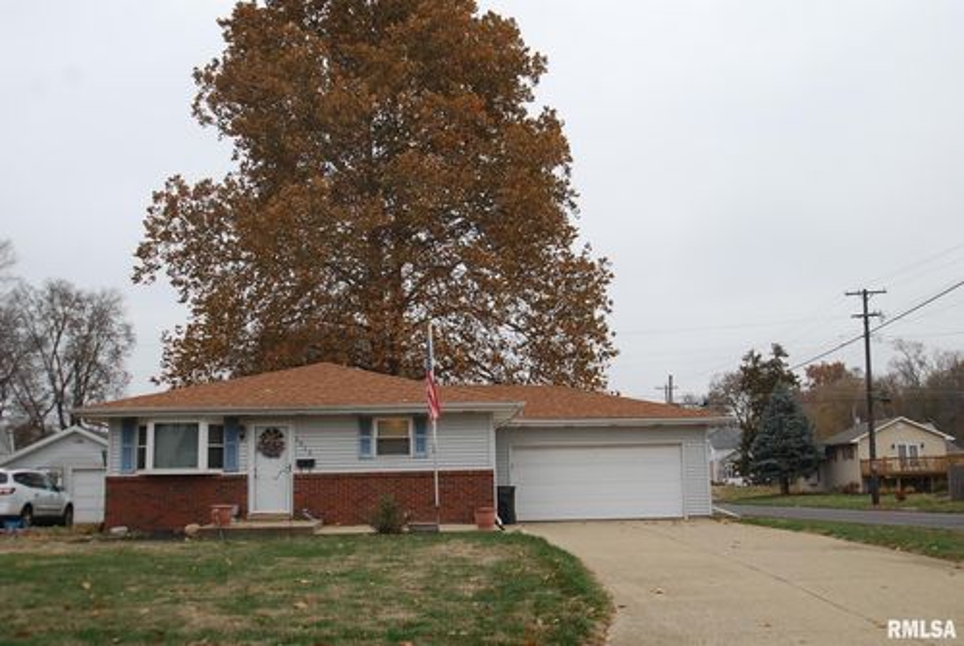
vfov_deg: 37.0
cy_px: 323
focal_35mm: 36
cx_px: 482
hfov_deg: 53.1
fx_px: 965
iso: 200
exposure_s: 1/100
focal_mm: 24
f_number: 5
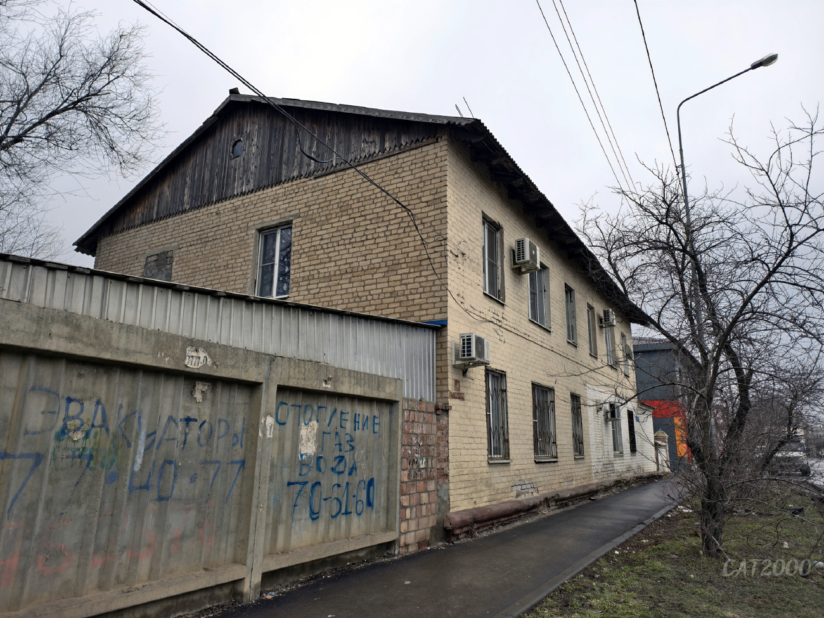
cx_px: 412
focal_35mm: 23
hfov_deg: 73.9
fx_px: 547
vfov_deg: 58.9
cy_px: 309
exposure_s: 1/1718
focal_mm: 6.54
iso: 72
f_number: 1.57
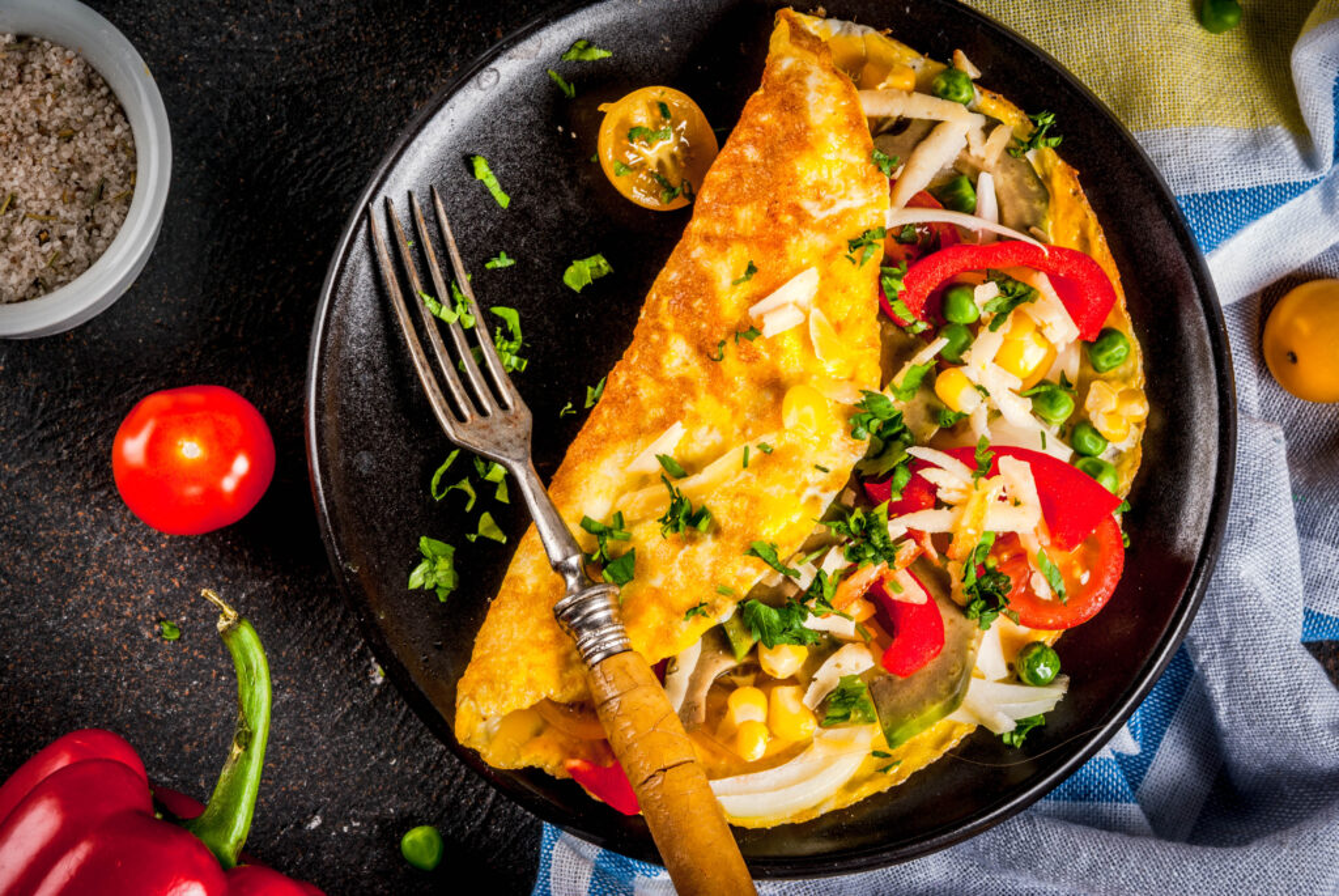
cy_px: 448
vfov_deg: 13.1
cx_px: 670
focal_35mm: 105
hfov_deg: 19.4
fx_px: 3909
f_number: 13
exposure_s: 1/80
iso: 100
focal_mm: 70
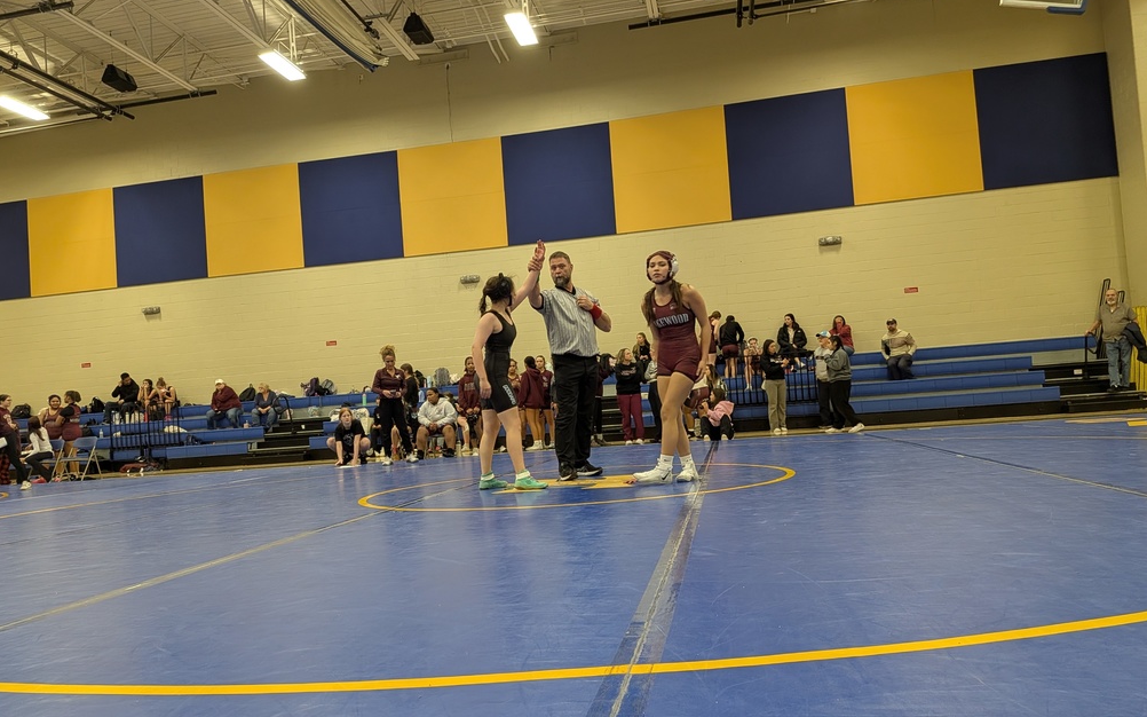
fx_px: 813
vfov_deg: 47.5
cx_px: 563
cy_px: 387
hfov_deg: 70.4
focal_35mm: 26
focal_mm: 4.53
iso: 311
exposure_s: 1/130
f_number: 1.7
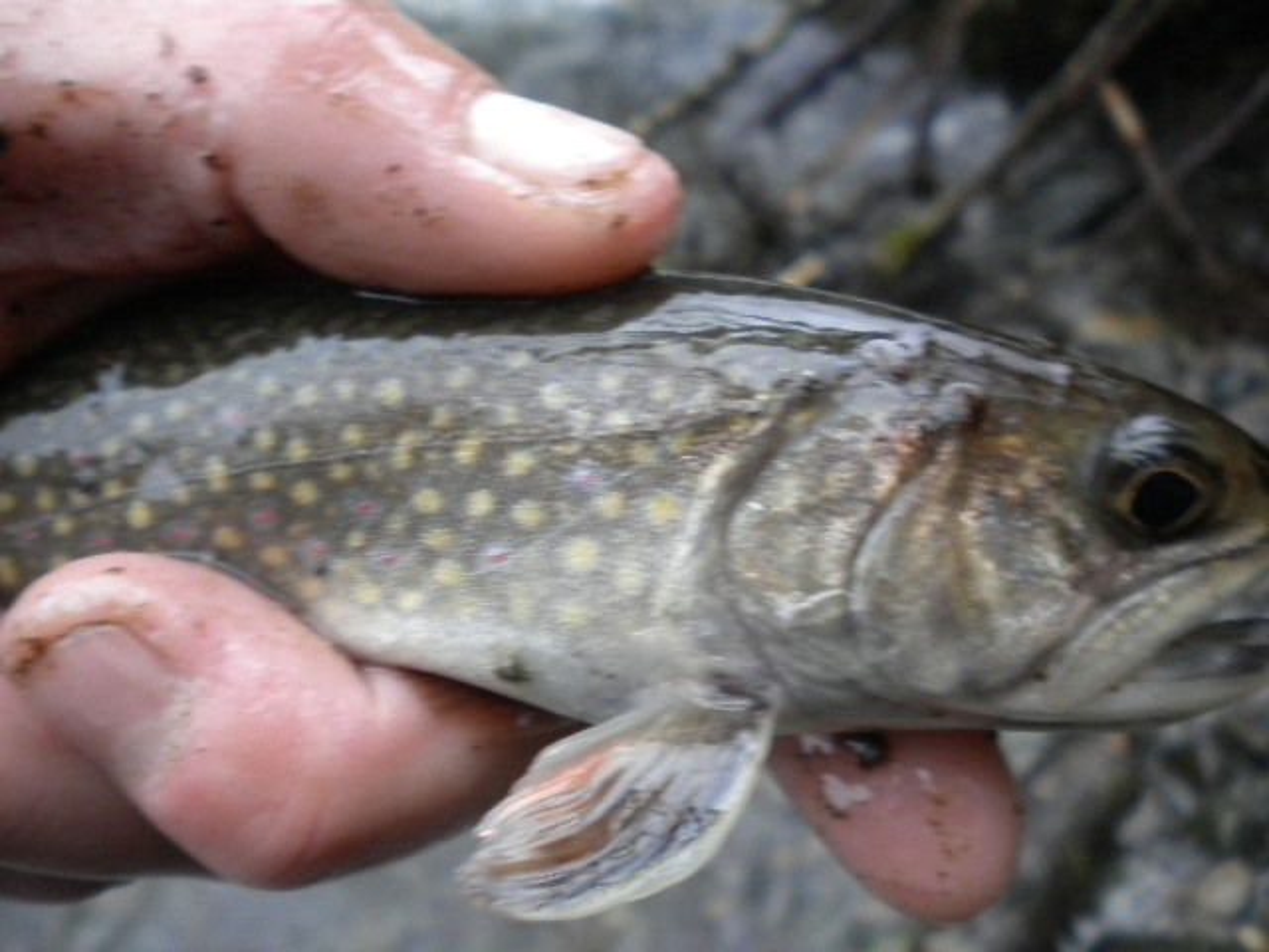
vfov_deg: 40.7
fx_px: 1283
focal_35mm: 35
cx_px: 634
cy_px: 476
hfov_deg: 52.6
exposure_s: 1/70.8
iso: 400
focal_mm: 6.3
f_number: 3.1
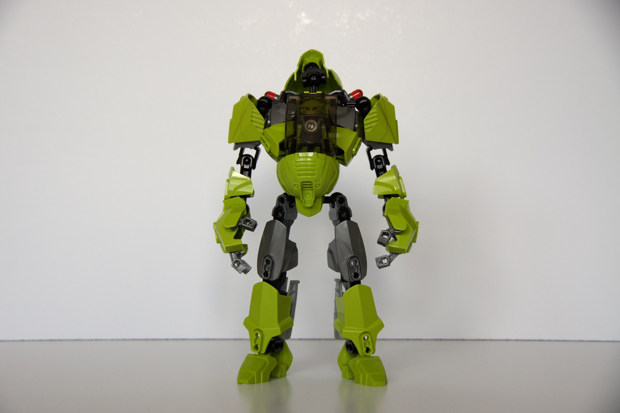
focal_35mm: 60
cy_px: 206
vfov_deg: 22.6
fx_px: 1033
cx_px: 310
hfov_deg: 33.4
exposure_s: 1/80
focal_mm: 40
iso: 250
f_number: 4.5
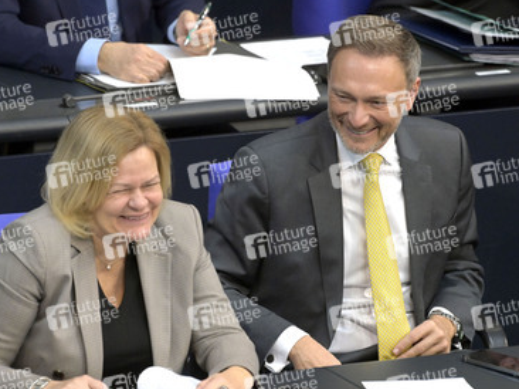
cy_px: 207
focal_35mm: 450
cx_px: 243
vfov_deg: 3.3
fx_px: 6742
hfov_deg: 4.4
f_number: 5.6
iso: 8000
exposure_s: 1/400
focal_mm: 380
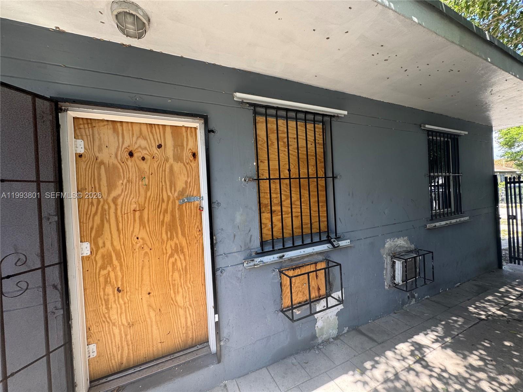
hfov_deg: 102.1
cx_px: 262
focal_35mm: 14
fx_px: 212
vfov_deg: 85.7
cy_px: 196
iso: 40
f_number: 2.2
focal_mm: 2.22
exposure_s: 1/154
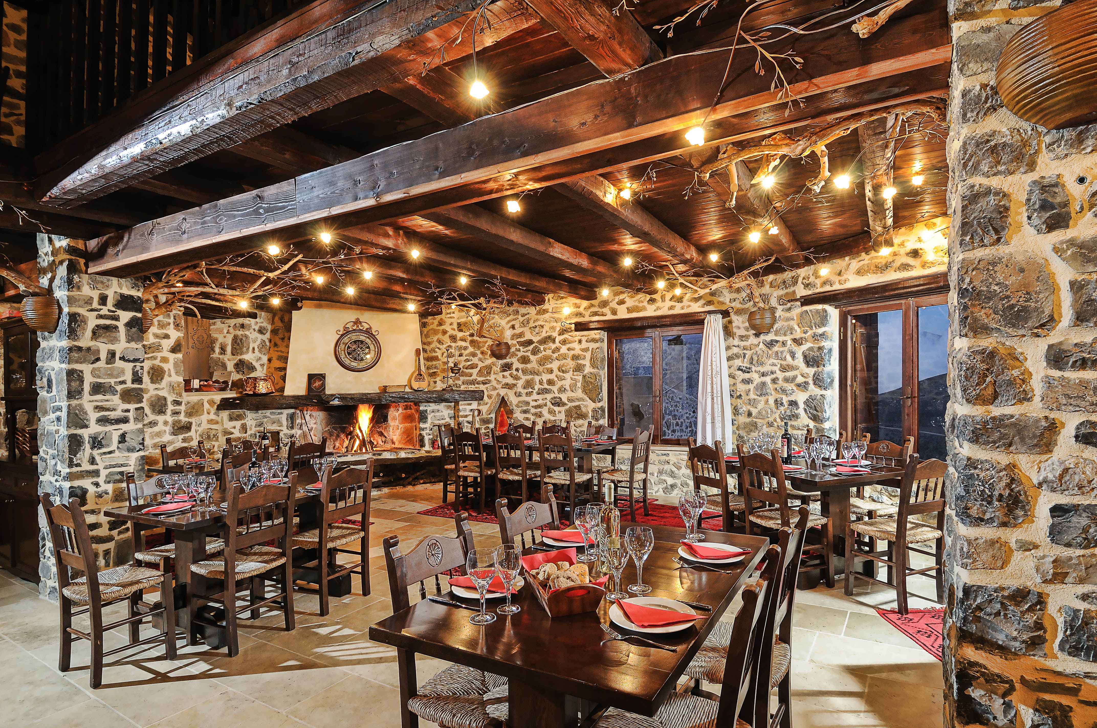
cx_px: 548
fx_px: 548
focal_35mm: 18
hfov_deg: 90.1
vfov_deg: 67.2
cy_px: 364
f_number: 8
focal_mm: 12
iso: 250
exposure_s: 1/2.5
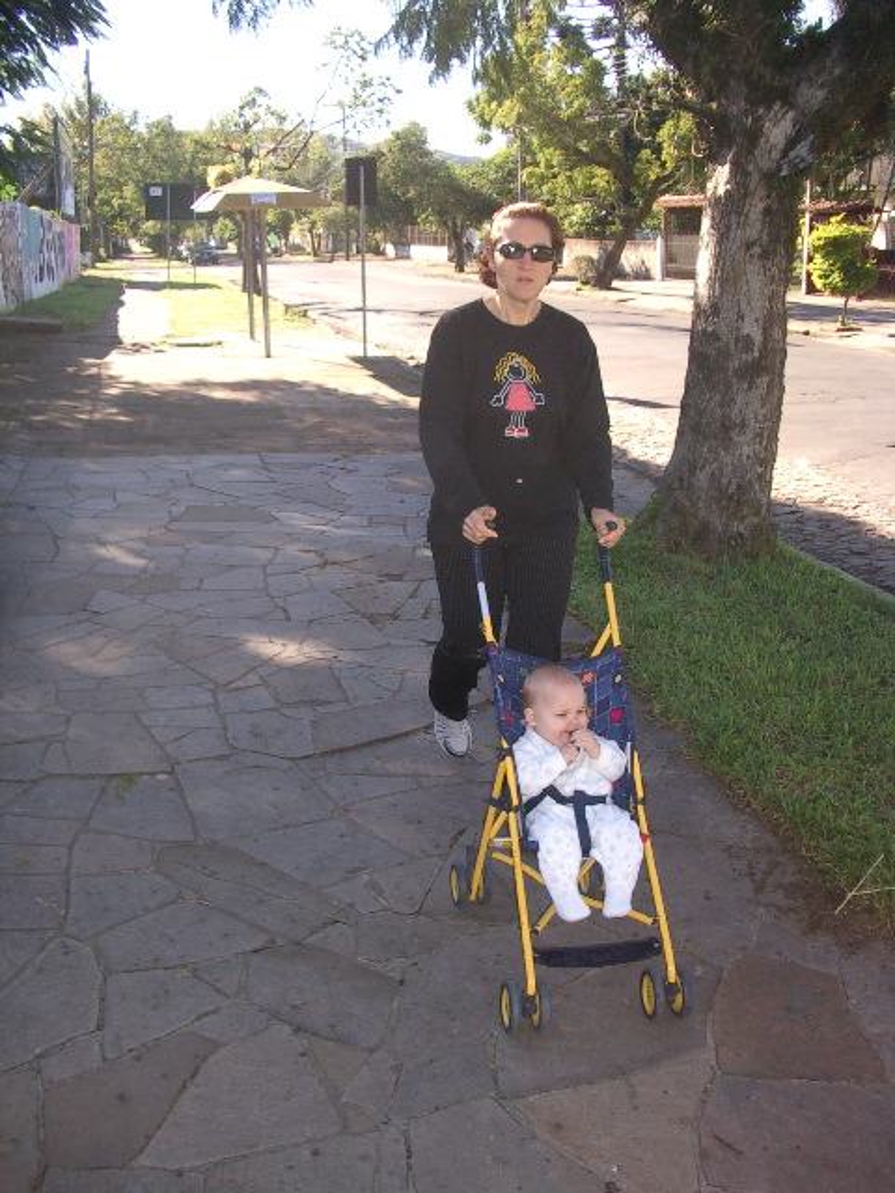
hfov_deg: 40.7
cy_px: 596
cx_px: 448
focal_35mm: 35
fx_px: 1207
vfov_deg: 52.6
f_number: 2.6
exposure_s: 1/640
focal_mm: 5.8
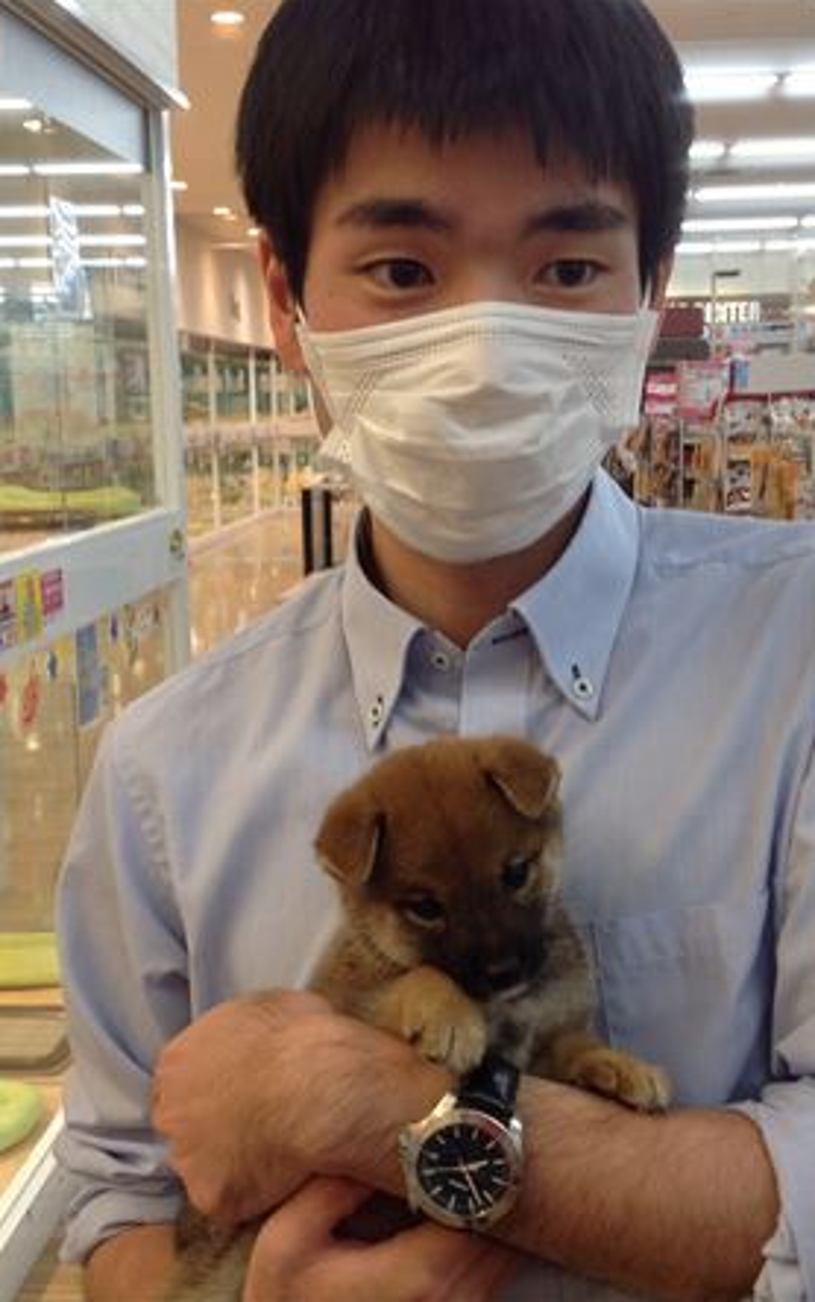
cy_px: 651
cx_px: 410
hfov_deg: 25.9
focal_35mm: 50
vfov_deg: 40.3
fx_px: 1775
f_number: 2.4
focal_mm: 4.28
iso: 50
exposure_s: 1/40
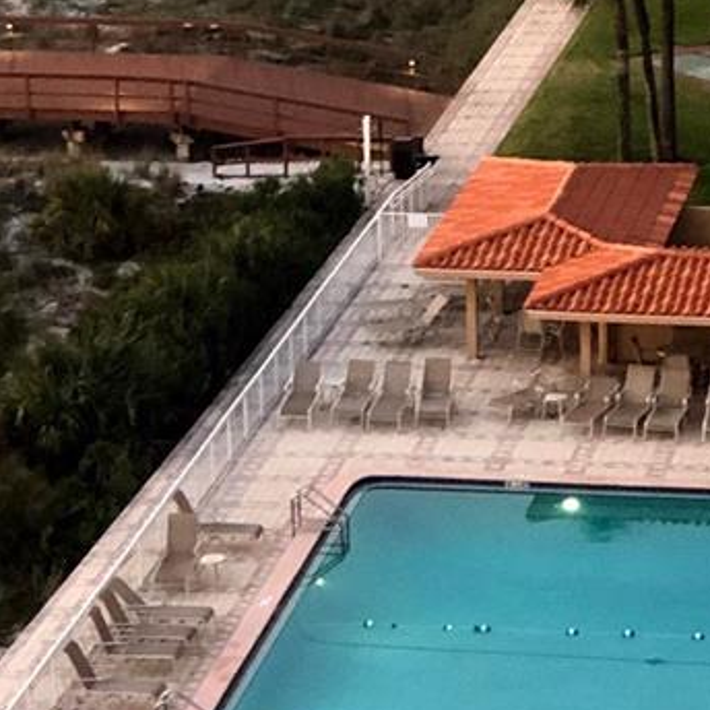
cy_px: 95
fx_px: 4084
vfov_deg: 9.9
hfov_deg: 9.9
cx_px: 396
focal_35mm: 176
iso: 200
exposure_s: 1/30
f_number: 2.8
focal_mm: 6.6
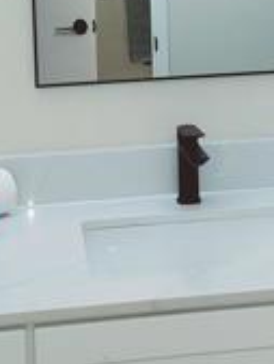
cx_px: 190
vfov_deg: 20.6
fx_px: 959
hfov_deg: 16.2
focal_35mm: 91
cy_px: -32
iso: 80
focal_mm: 4.6
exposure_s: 1/60.2
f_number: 1.8
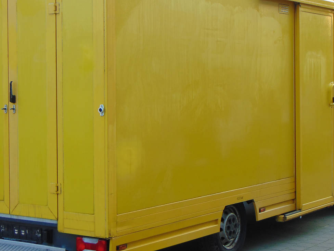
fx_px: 791
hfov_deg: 23.8
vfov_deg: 18.0
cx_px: 145
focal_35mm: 82
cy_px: 110
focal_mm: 9
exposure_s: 1/100
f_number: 3.5
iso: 80
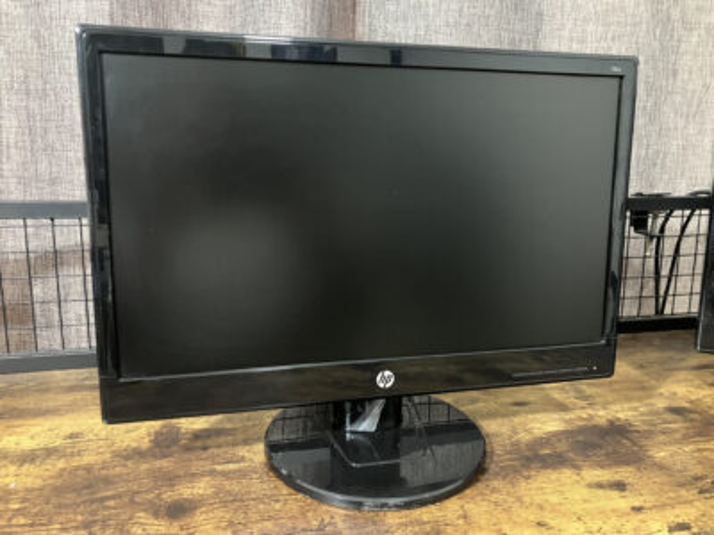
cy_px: 268
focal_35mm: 28
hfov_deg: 63.4
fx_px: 578
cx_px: 357
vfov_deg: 49.7
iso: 640
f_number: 1.8
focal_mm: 3.99
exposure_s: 1/24
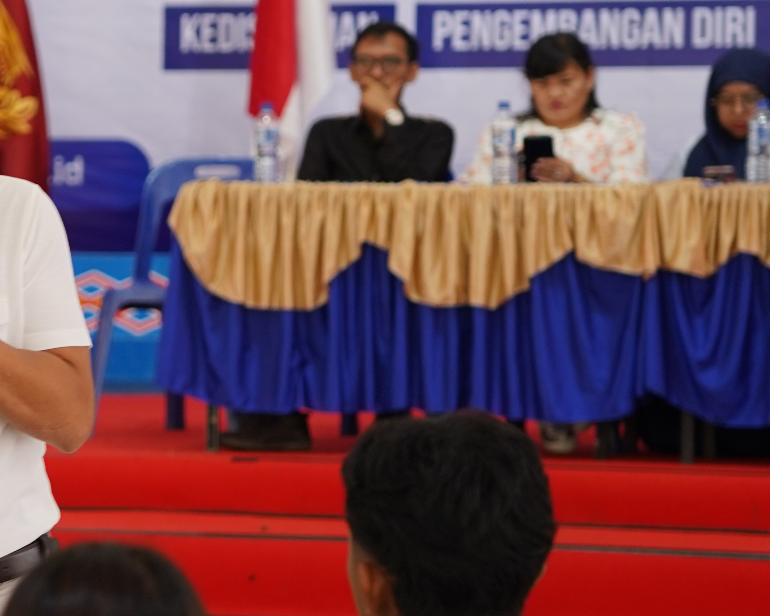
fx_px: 4581
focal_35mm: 201
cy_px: 205
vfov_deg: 7.7
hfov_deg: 9.5
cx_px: -92
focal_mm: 70
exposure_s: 1/80
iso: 400
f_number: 2.8
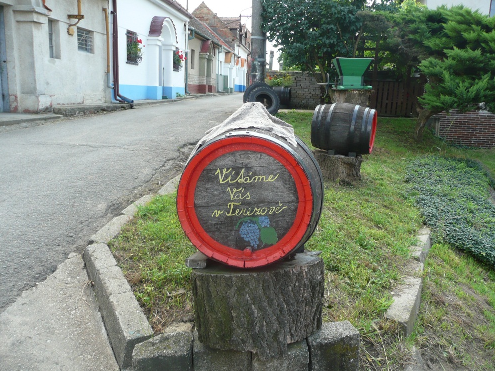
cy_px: 184
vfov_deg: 48.2
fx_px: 415
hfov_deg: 61.6
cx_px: 253
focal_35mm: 29
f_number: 3.3
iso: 100
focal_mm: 4.6
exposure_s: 1/160
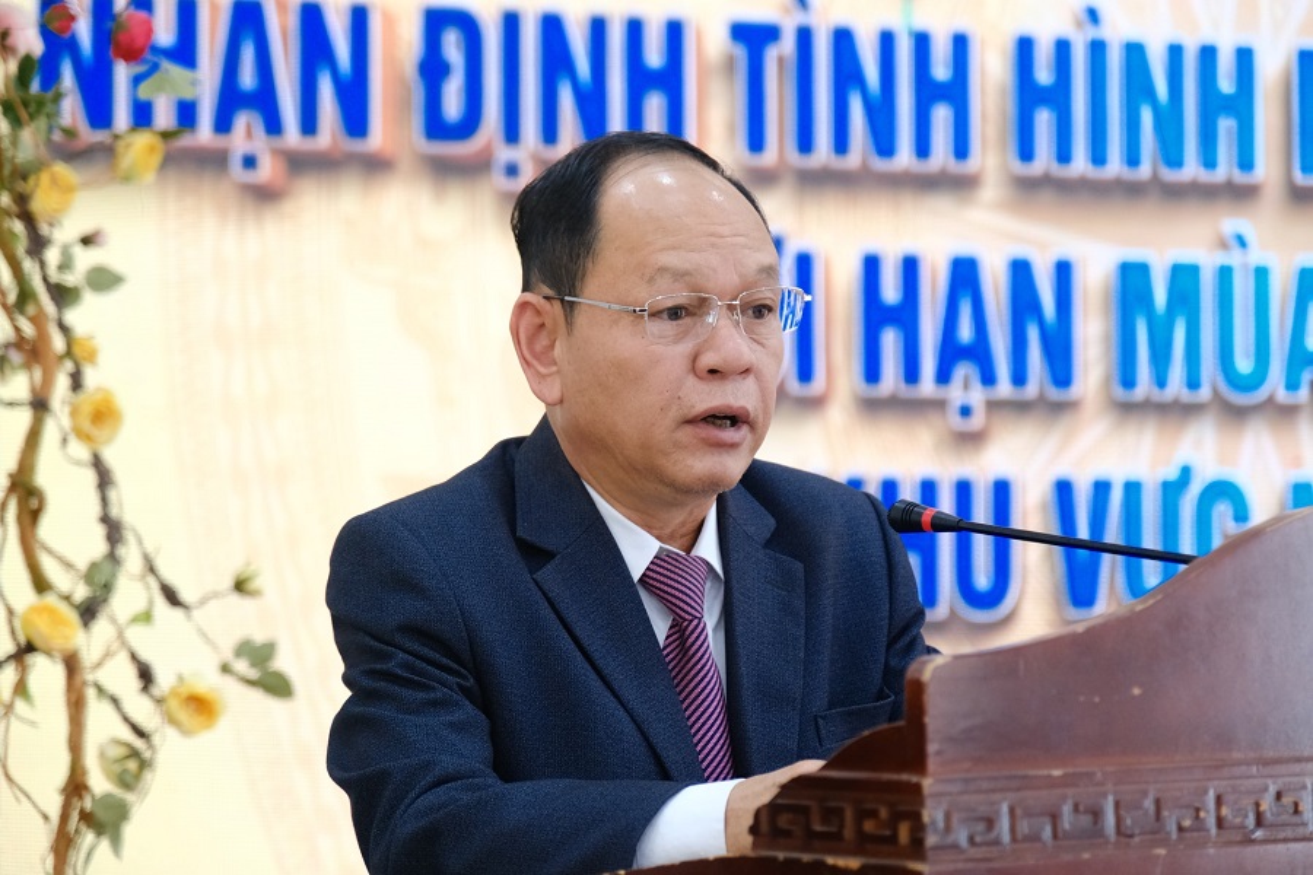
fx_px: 4376
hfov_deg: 17.1
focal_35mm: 120
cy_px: 438
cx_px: 656
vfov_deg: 11.4
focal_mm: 80
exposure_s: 1/80
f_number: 4
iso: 2000
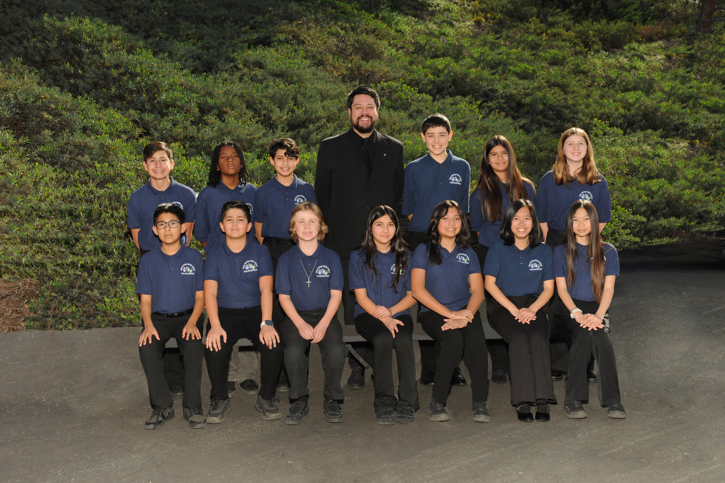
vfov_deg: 31.9
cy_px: 242
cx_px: 362
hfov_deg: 46.4
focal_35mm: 42
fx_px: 846
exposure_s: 1/80
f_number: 13
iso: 100
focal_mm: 42
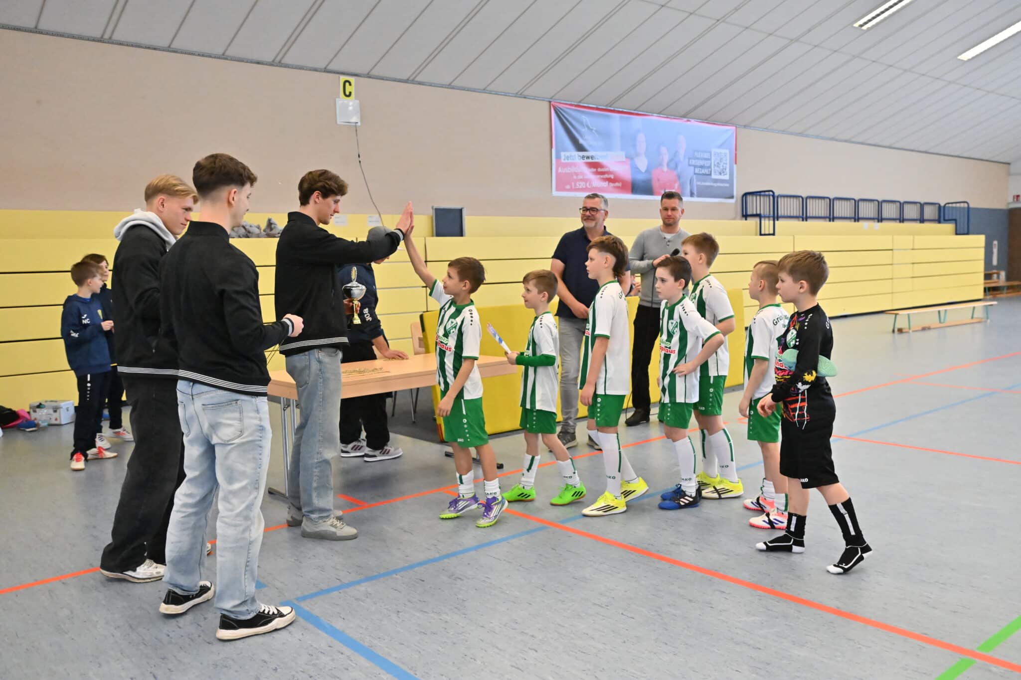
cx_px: 510
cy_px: 340
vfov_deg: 41.1
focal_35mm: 32
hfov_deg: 58.7
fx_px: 907
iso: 8000
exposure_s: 1/1000
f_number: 3.5
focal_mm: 32
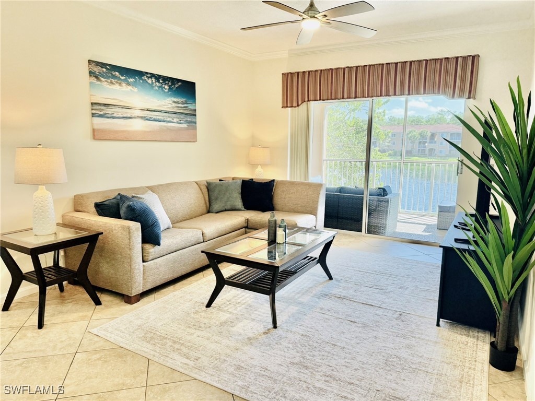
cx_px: 268
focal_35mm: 24
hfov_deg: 71.6
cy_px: 200
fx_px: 371
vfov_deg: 56.8
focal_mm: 6.76
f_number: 1.78
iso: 160
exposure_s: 1/234
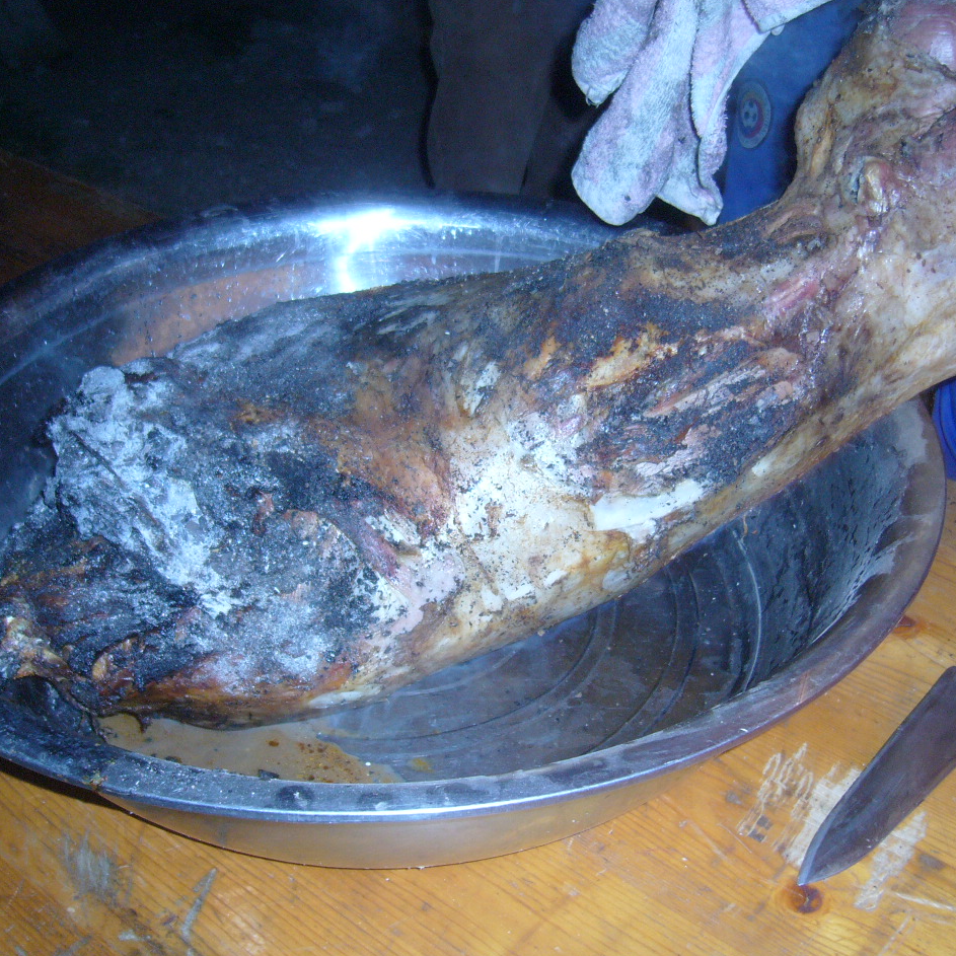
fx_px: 1312
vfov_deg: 40.0
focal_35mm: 42
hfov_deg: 40.0
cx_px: 509
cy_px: 482
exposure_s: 1/8
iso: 100
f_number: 2.8
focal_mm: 5.8
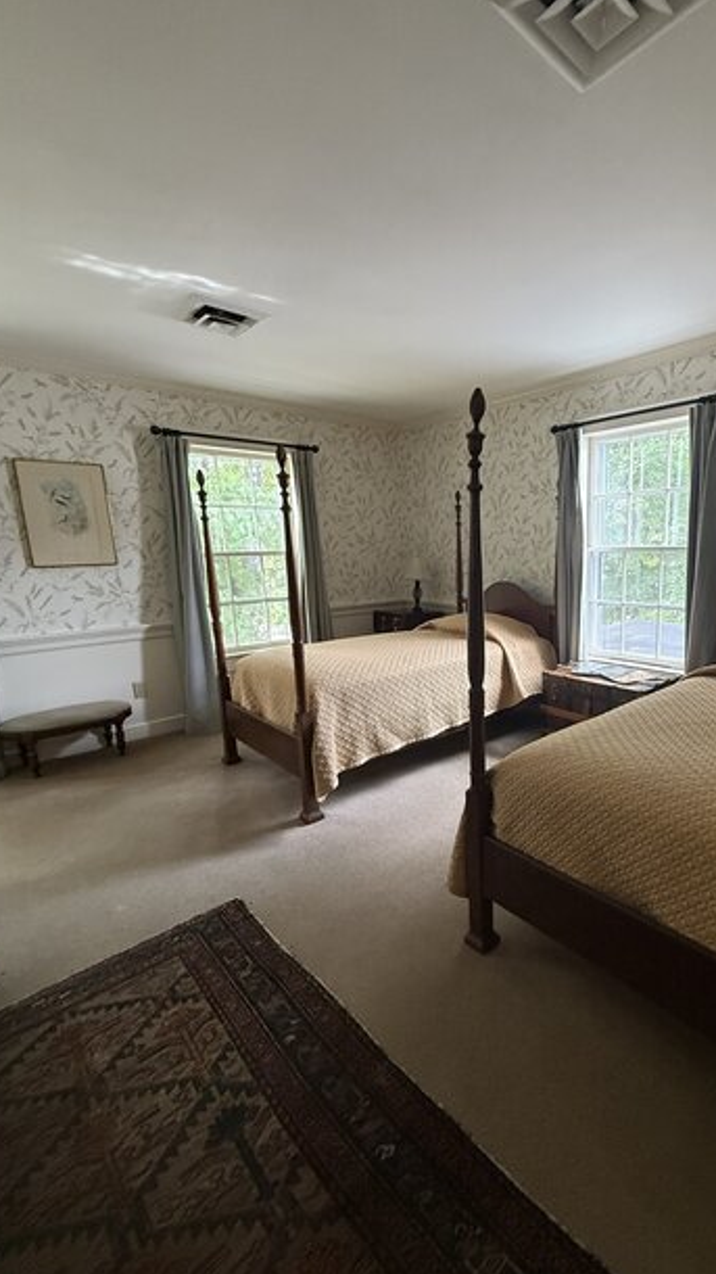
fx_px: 540
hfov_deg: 65.5
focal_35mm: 16
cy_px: 658
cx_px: 472
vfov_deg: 99.3
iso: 320
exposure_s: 1/80
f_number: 2.2
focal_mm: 2.22
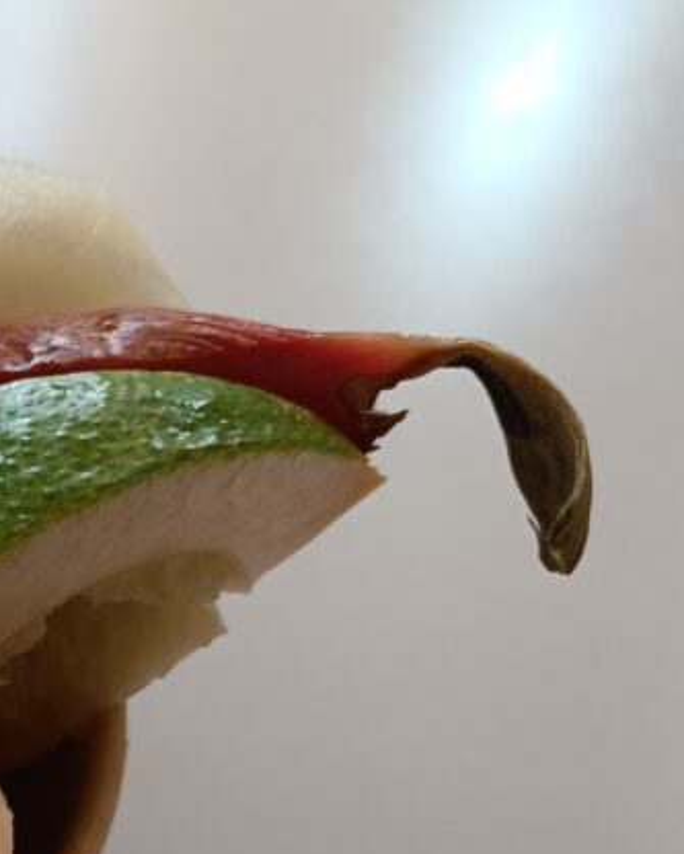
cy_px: 686
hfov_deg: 21.8
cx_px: -298
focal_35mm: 60
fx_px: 1518
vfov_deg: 30.7
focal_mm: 4.7
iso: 250
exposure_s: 1/50
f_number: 1.7
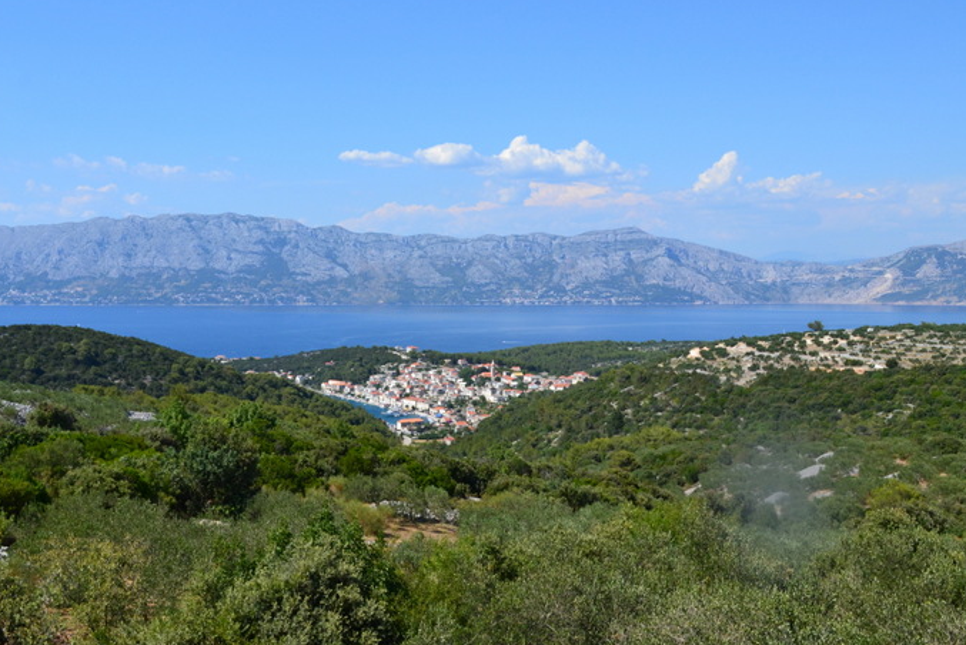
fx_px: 1047
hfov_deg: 49.4
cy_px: 307
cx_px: 414
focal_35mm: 39
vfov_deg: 34.2
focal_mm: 22
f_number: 11
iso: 400
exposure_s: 1/400
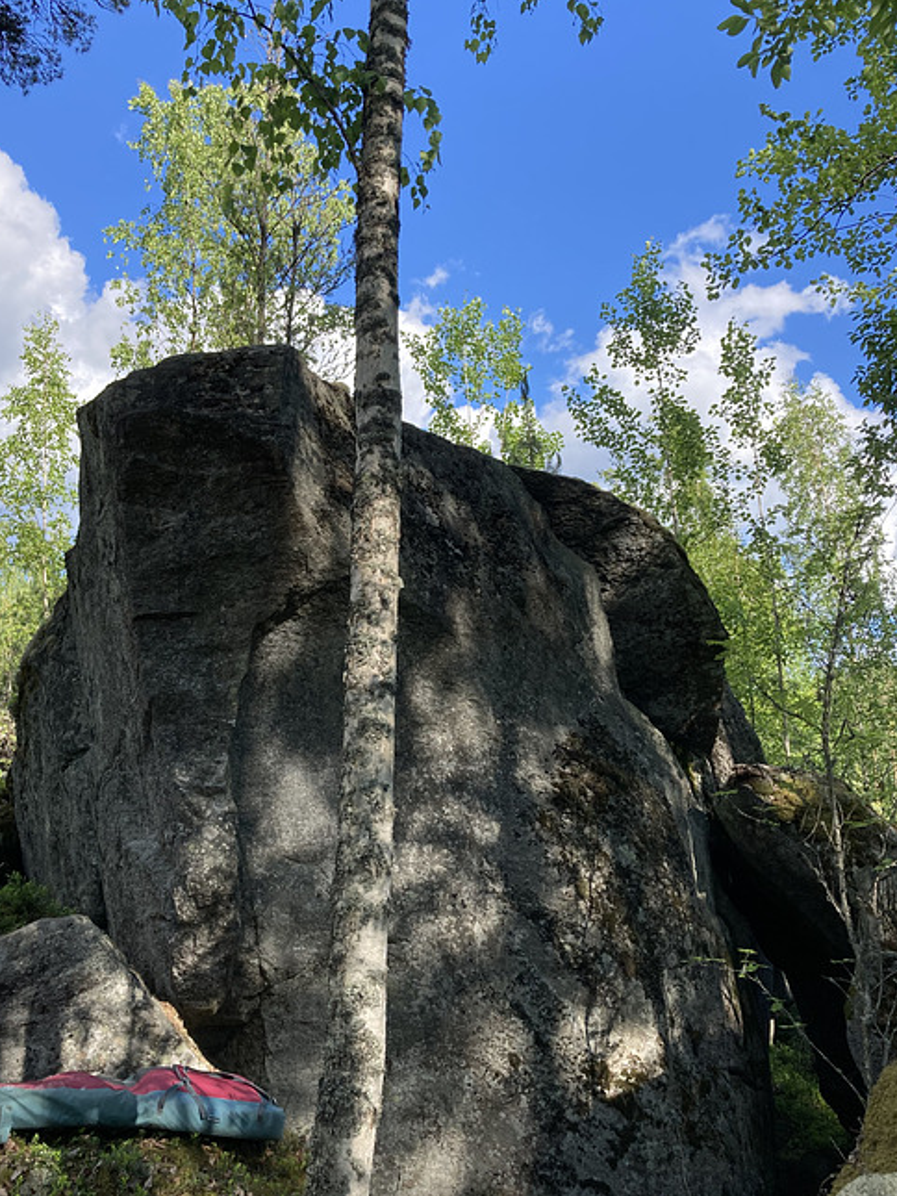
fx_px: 1140
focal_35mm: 33
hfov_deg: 42.8
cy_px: 608
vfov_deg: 55.3
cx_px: 382
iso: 20
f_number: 1.8
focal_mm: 3.99
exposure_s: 1/685
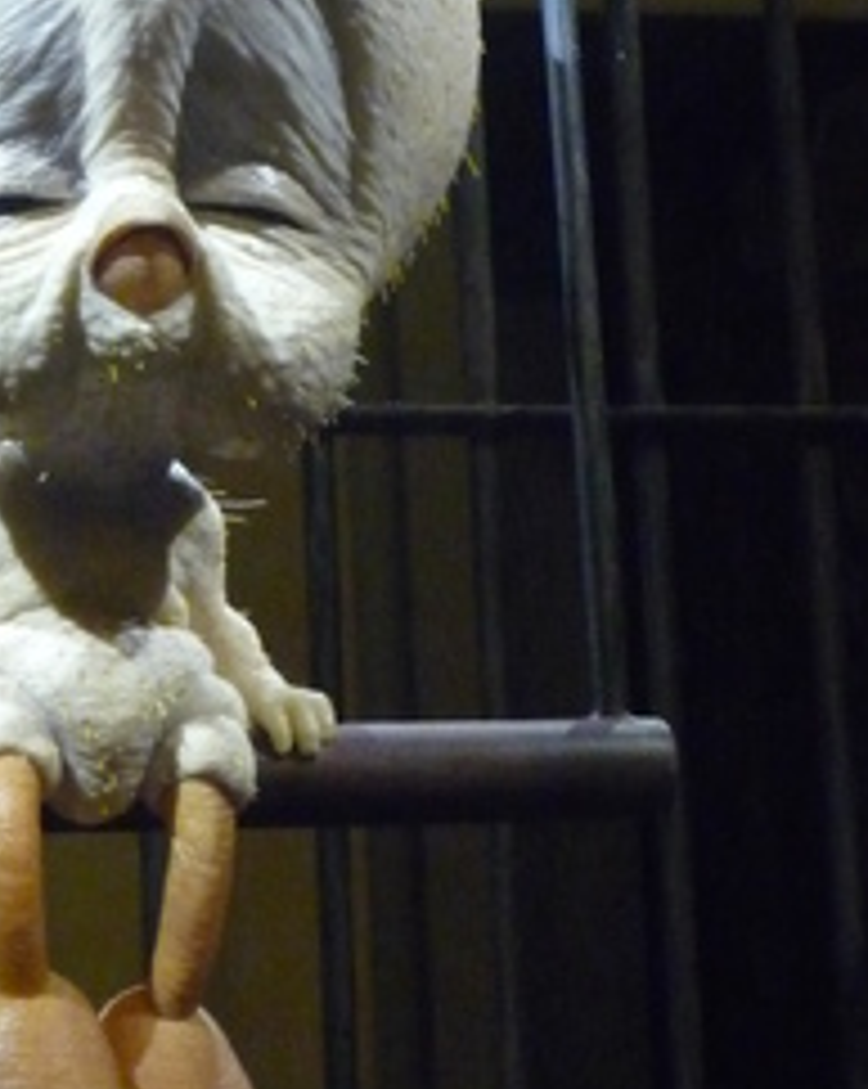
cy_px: 382
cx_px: 31
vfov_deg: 23.8
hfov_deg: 18.7
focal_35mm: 80
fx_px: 2574
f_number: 3.6
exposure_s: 1/10
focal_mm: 5.8
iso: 800
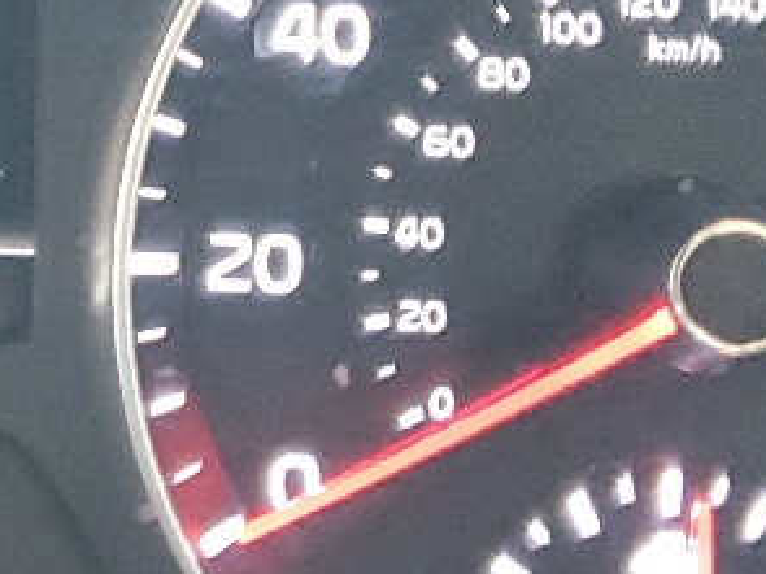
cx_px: -423
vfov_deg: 10.3
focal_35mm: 141
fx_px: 3119
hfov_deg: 13.1
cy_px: -192
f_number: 1.5
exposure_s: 1/60.2
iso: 416
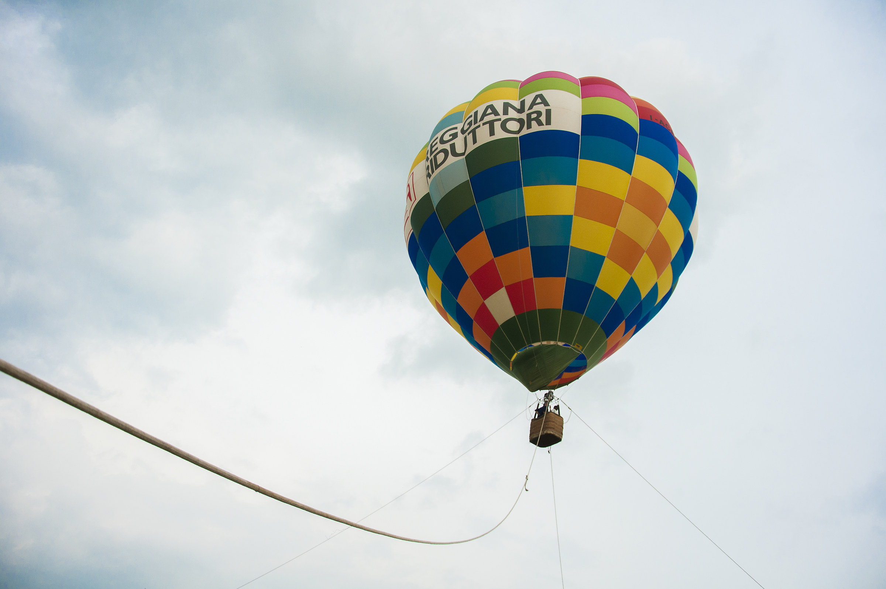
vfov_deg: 47.8
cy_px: 294
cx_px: 443
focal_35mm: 27
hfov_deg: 67.4
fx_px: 664
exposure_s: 1/1250
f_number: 3.5
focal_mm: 18
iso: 400
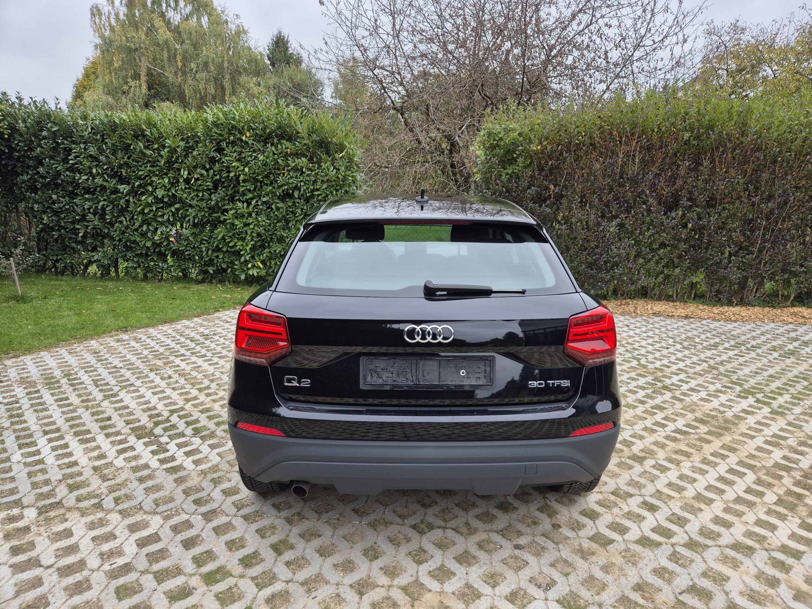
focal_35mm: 23
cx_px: 406
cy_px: 304
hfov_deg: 73.9
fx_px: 540
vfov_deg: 58.9
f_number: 1.8
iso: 25
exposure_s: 1/438
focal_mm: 5.4
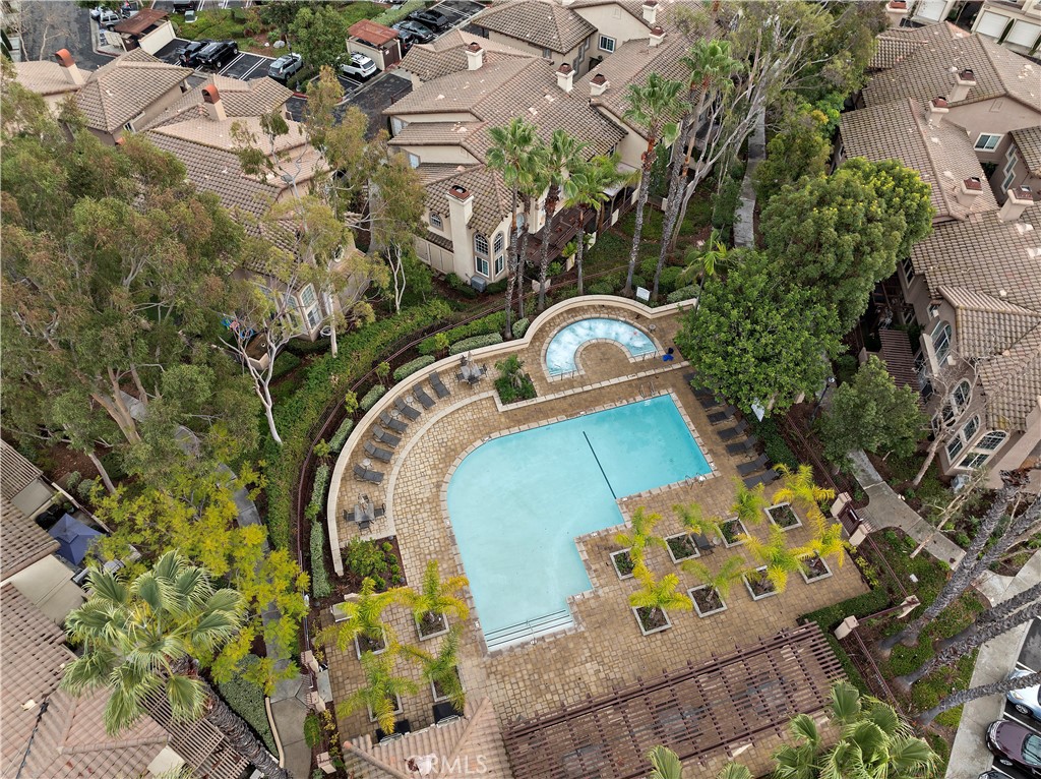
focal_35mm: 24
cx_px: 520
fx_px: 721
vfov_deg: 56.7
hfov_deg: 71.6
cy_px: 390
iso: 100
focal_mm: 12.29
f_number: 4
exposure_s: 1/320
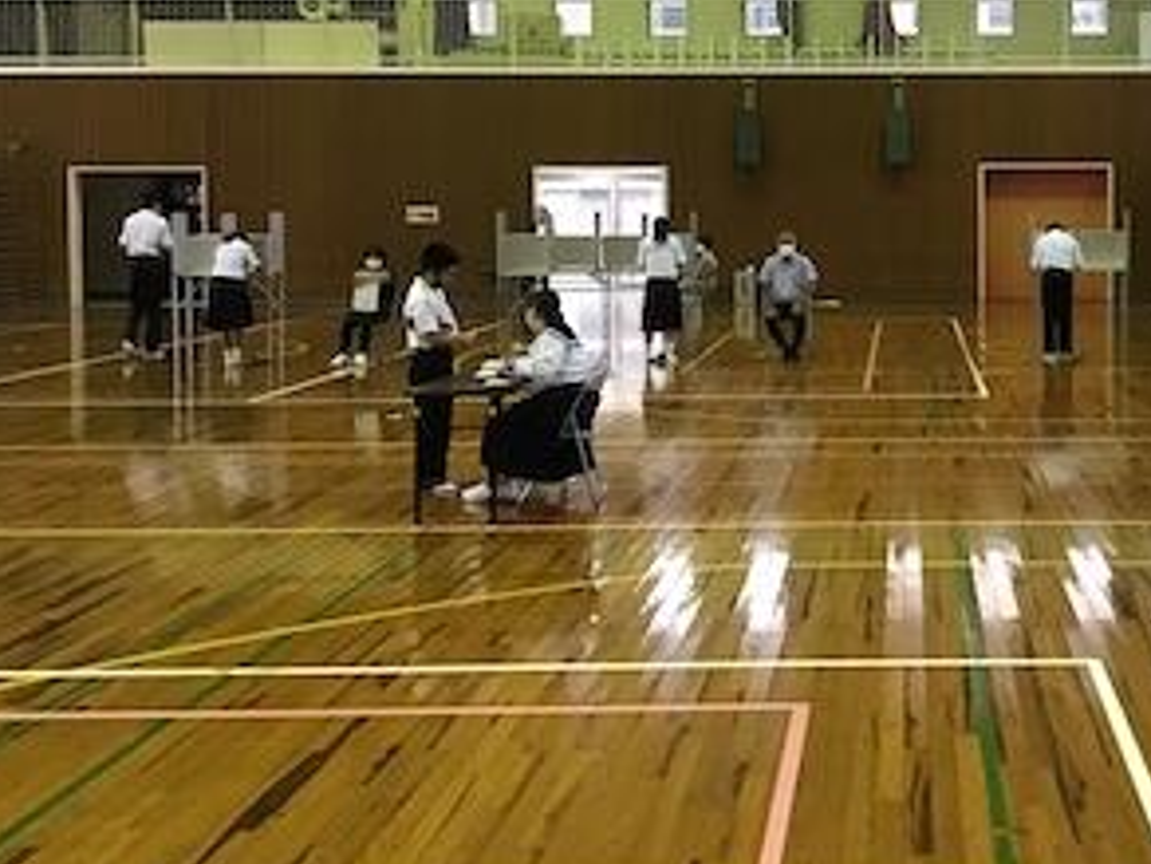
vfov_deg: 28.2
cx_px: 922
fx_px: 1696
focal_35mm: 51
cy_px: 229
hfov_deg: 36.2
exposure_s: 1/24
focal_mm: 3.3
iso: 200
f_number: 2.4
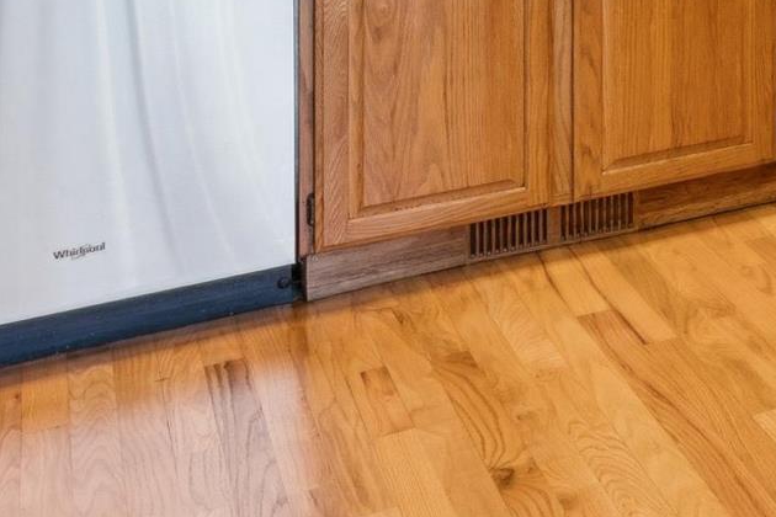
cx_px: 1535
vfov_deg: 15.1
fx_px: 1723
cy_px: -368
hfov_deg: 17.9
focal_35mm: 80
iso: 400
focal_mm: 16.4
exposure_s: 1/2.5
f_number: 13
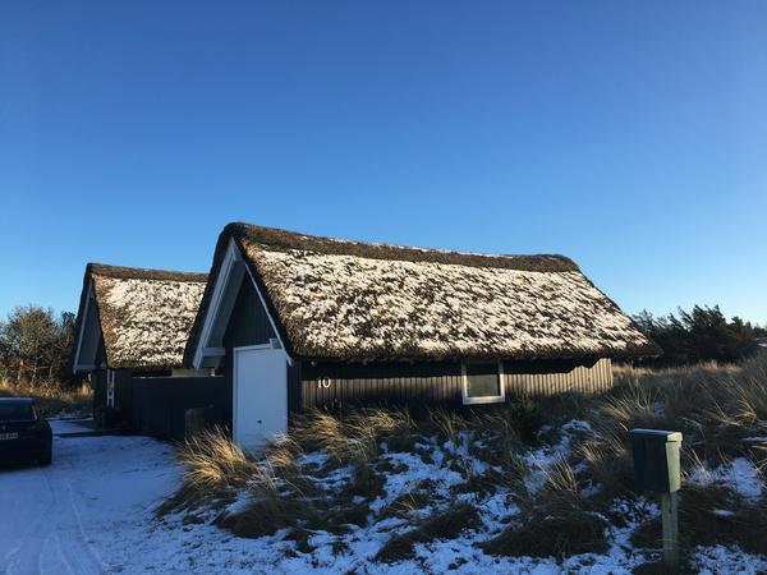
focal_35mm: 29
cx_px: 384
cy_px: 288
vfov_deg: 48.2
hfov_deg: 61.7
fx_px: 643
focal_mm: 4.15
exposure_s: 1/761
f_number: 2.2
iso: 25
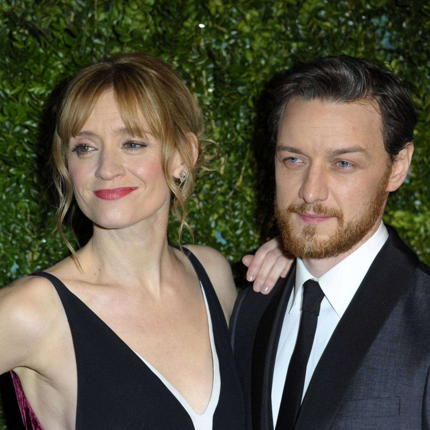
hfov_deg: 11.2
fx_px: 2192
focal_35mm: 156
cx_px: 180
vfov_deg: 11.2
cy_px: 215
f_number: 6.3
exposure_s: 1/160
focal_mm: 122
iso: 800
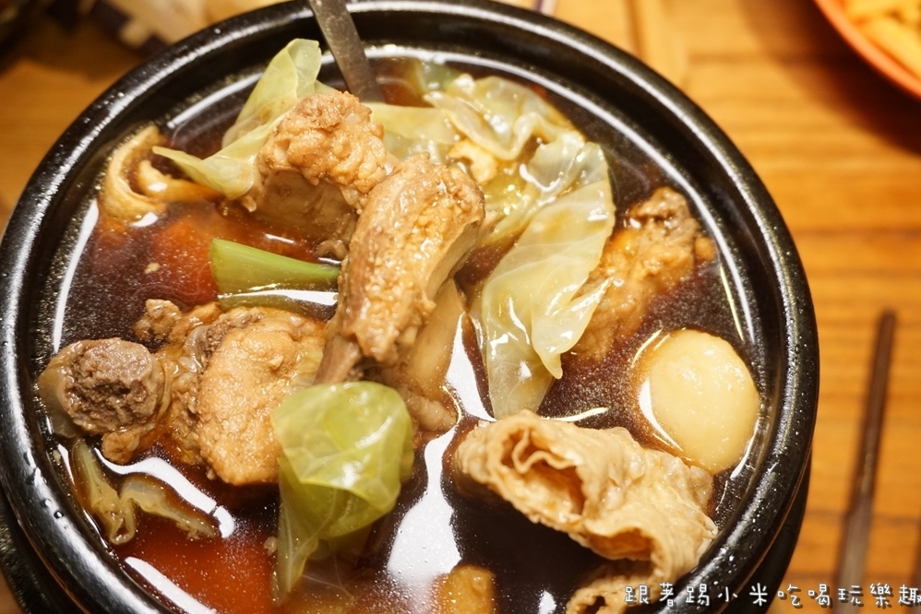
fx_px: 1024
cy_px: 307
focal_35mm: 40
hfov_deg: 48.4
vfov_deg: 33.4
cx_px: 460
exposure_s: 1/60
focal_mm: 26
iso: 1000
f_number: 4.5
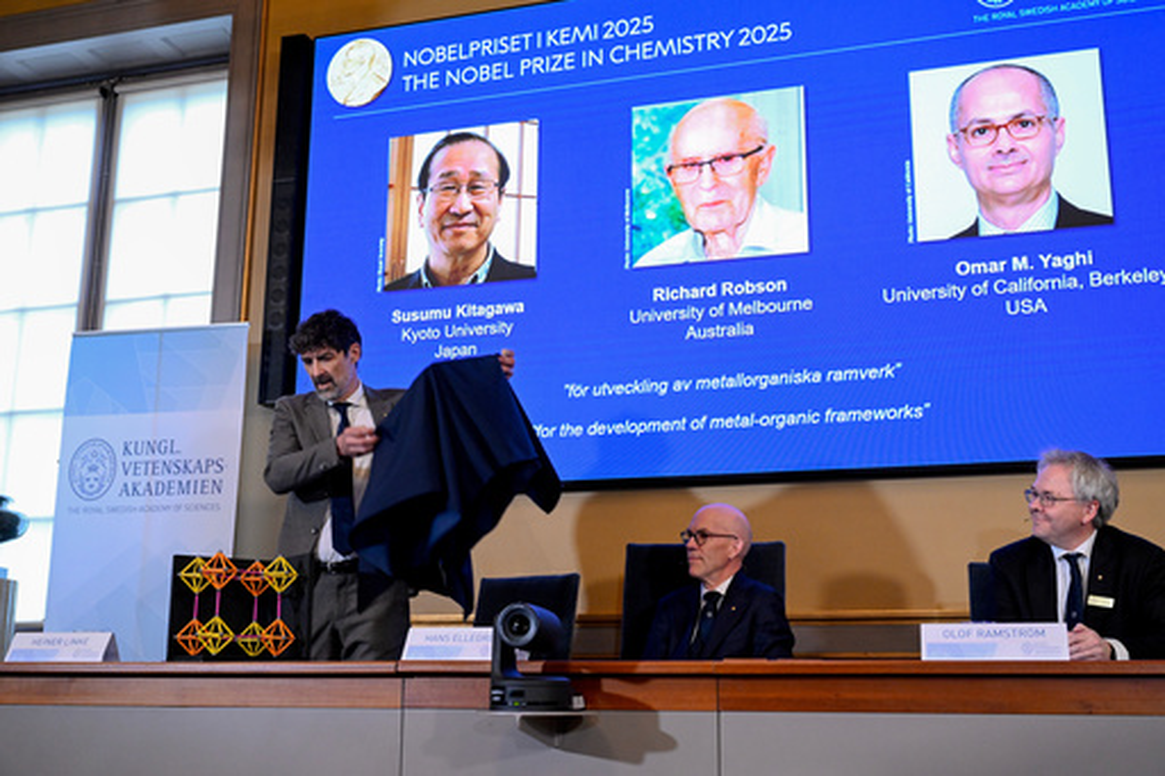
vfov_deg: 32.6
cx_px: 582
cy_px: 388
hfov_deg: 47.4
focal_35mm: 41
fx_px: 1326
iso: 4000
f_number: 4.5
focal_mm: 41
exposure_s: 1/60
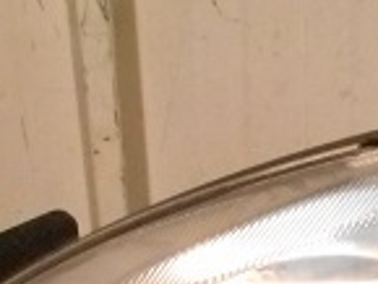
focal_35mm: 83
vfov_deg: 16.2
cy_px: 430
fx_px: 907
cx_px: 269
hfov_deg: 23.4
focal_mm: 4.6
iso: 1250
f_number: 3.2
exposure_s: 1/25
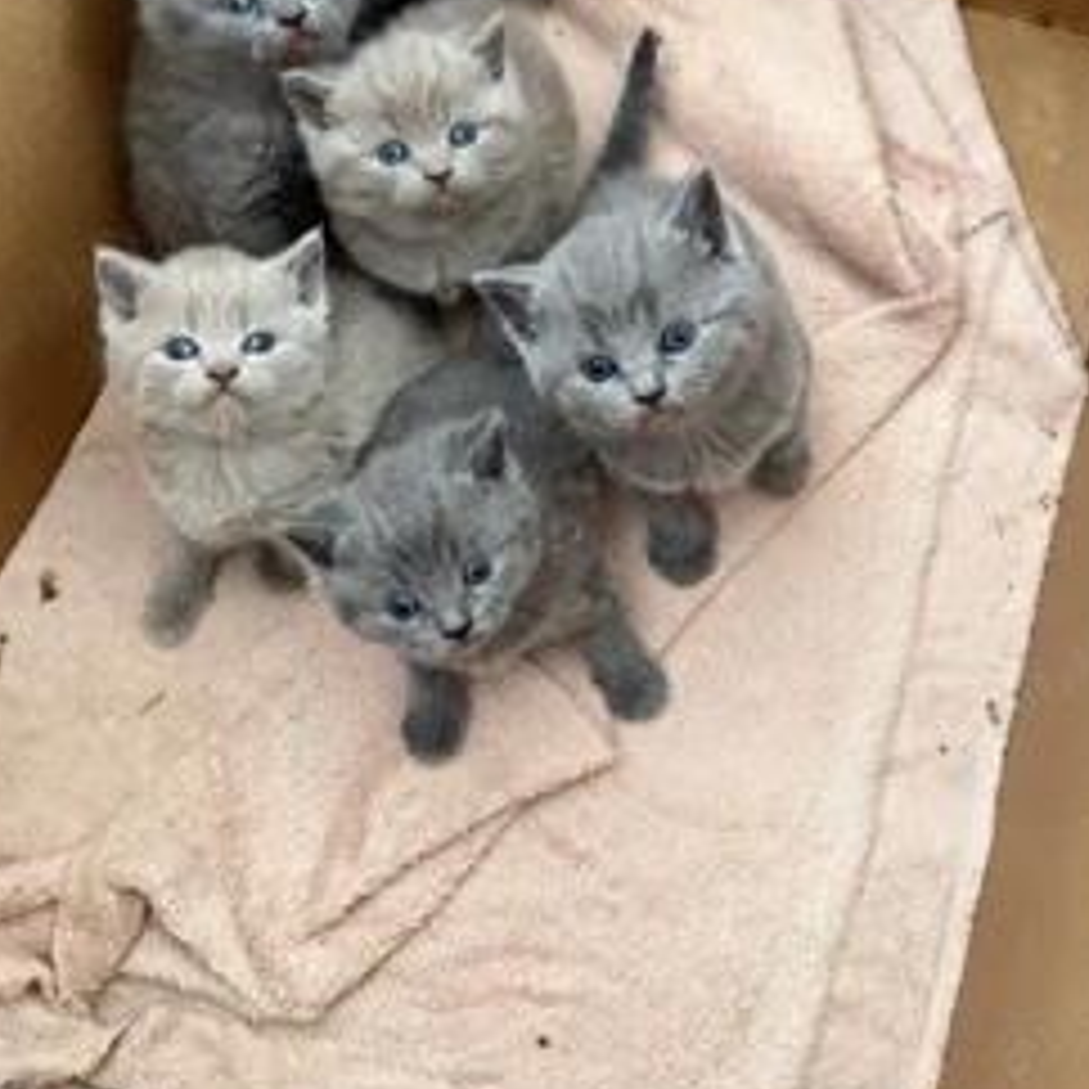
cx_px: 531
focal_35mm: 35
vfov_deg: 46.1
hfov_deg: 47.2
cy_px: 324
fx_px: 1246
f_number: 1.78
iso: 800
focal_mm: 6.76
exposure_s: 1/54
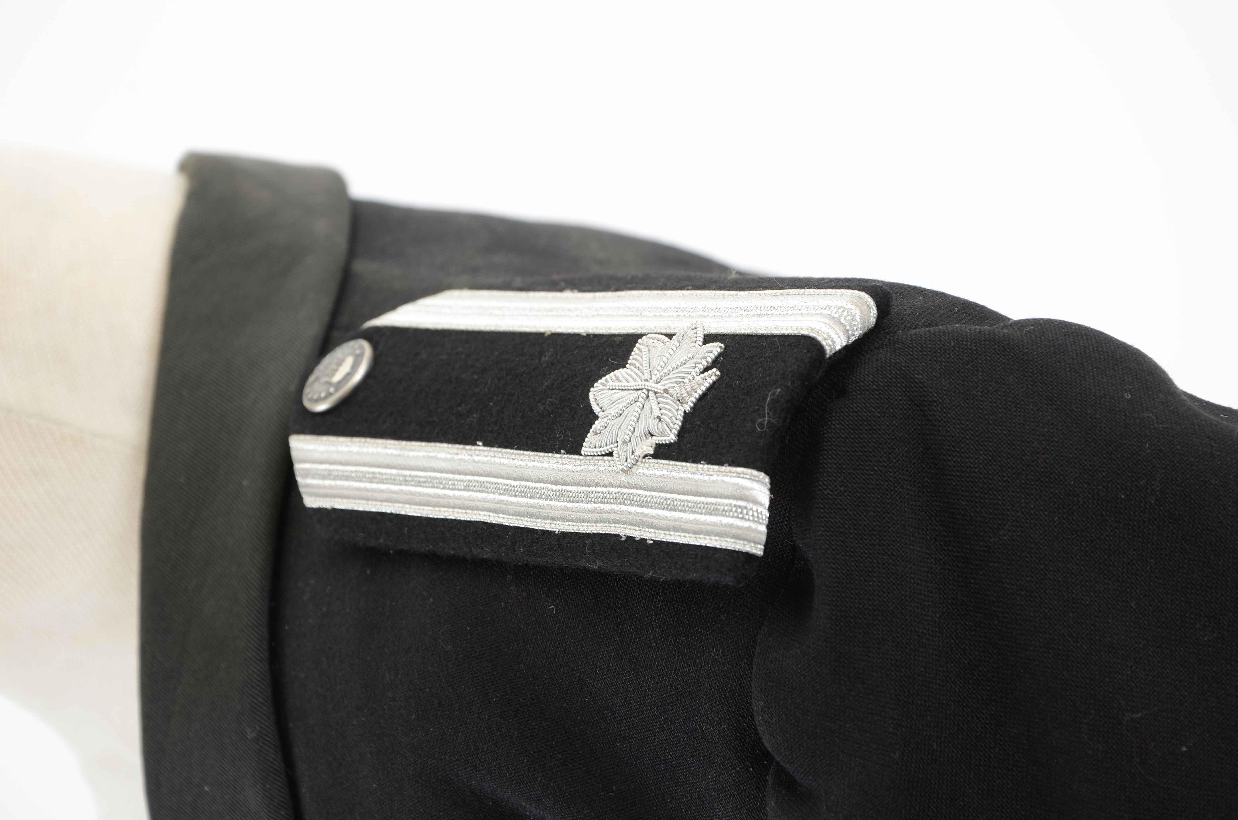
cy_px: 410
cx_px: 619
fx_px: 4376
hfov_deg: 16.1
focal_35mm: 128
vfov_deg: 10.7
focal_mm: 85
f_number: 9
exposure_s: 1/160
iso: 200
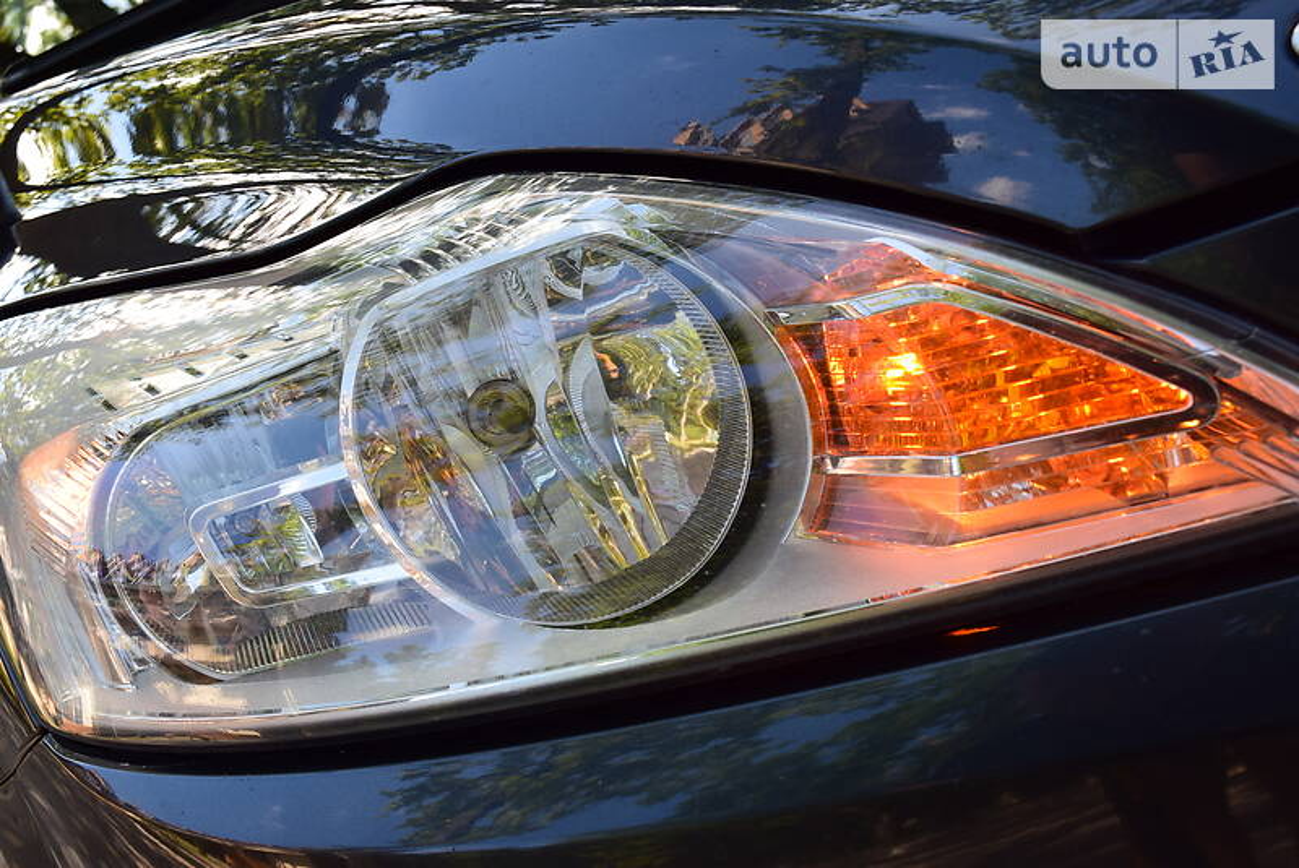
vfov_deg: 33.1
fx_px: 1463
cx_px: 650
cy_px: 434
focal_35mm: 40
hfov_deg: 47.9
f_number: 9
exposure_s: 1/125
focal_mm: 27
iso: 400
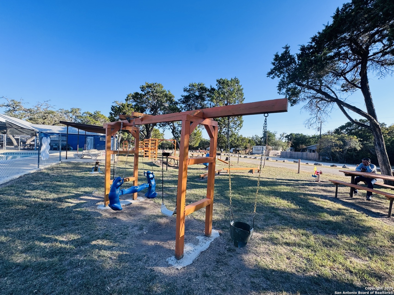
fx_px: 159
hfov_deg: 102.1
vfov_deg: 85.7
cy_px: 148
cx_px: 197
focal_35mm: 14
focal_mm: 2.22
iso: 40
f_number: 2.2
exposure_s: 1/573
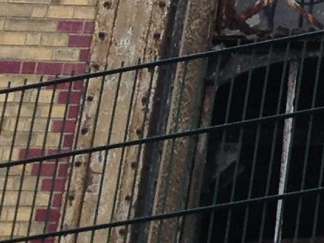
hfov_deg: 6.2
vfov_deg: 5.2
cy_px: -417
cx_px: 1225
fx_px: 2557
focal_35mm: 273
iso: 50
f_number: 2.4
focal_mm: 4.28
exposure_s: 1/336
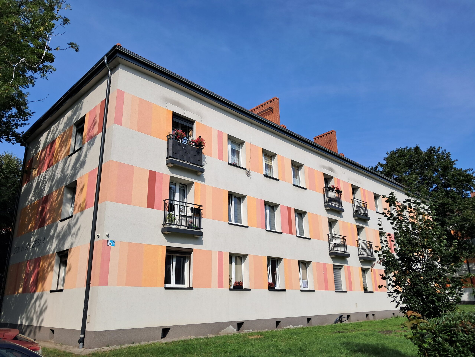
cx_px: 238
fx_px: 370
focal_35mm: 27
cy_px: 178
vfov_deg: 51.4
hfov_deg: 65.3
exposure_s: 1/795
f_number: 1.8
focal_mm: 4
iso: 50
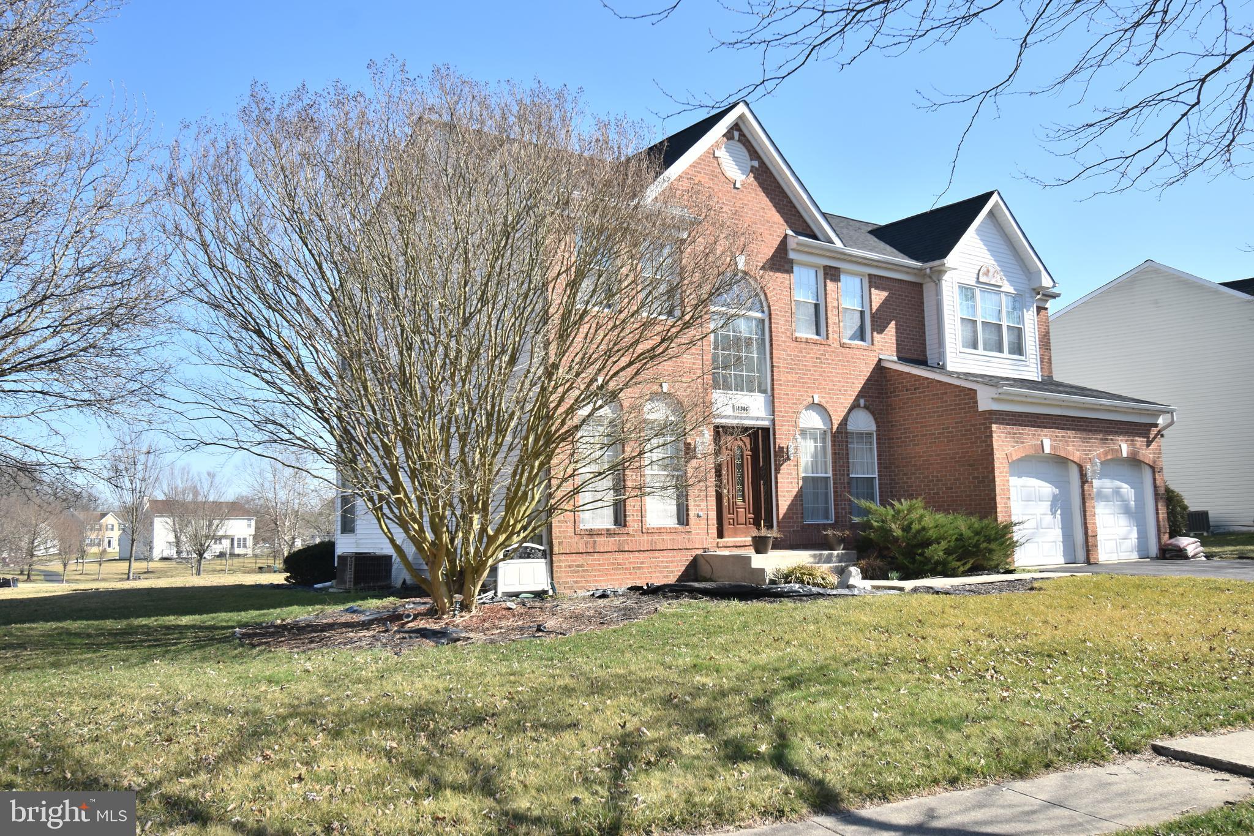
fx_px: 1045
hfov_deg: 61.9
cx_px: 627
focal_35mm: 30
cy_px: 418
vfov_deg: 43.6
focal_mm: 20
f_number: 8
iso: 110
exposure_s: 1/250
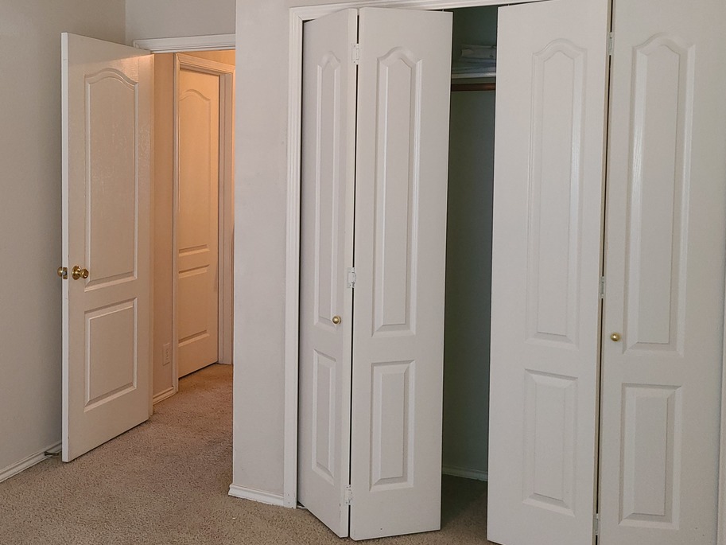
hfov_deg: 44.4
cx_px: 191
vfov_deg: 35.1
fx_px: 860
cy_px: 226
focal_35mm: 41
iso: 125
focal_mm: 5.4
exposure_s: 1/24
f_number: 1.8
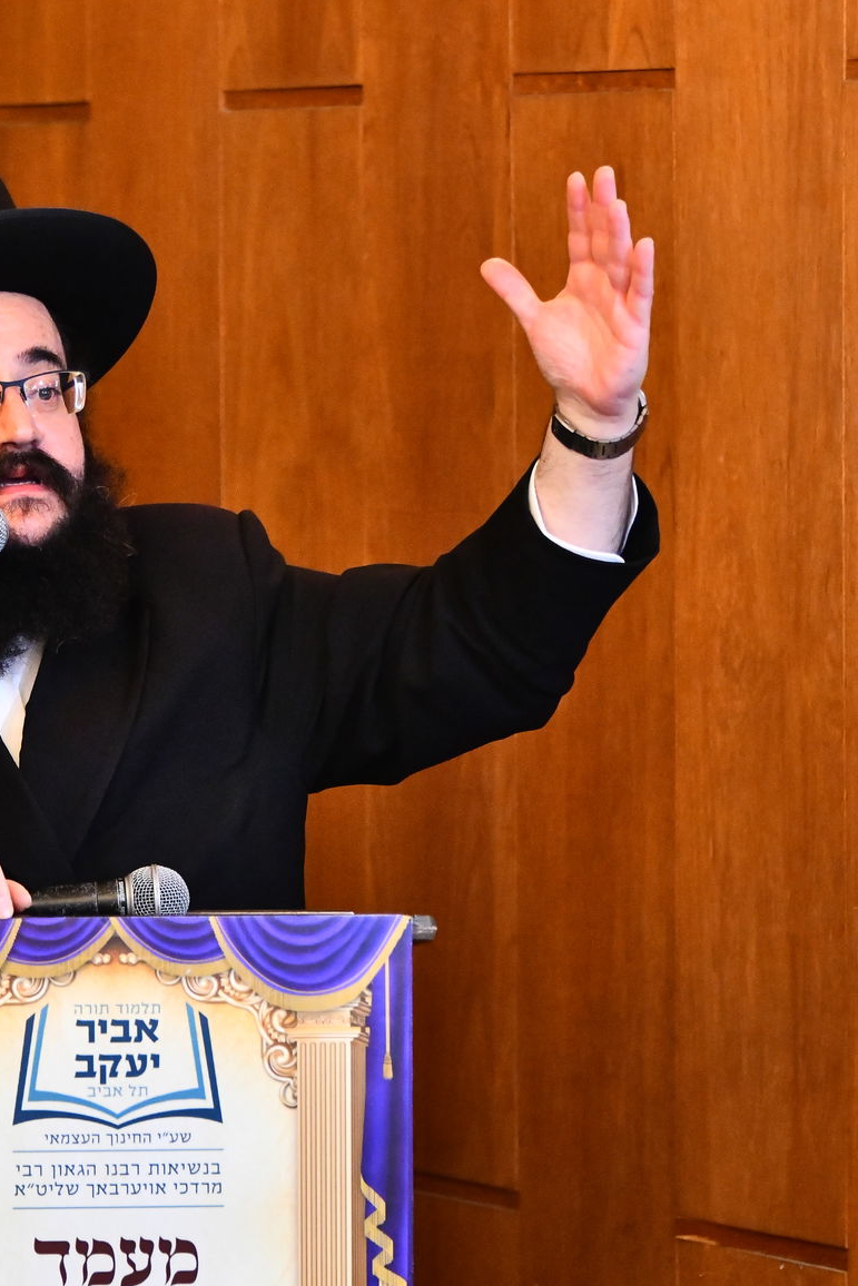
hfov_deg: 6.0
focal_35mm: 227
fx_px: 8112
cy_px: 693
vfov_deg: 9.1
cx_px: 88
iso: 4000
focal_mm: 125
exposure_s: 1/125
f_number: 5.6
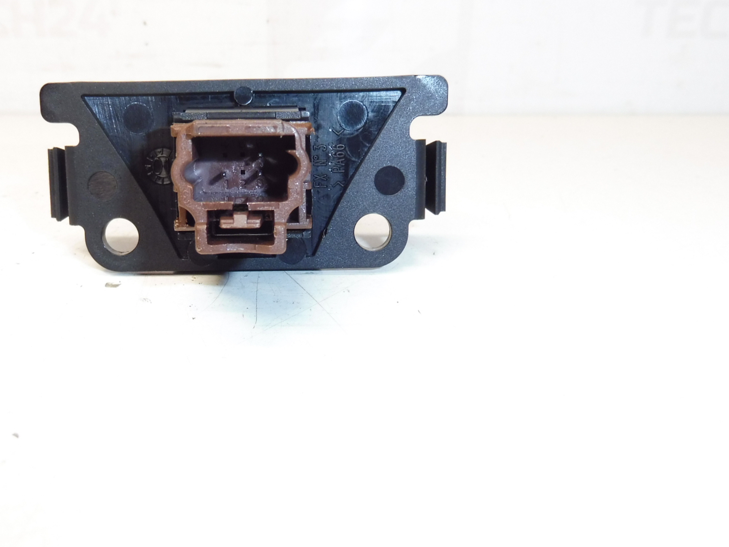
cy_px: 248
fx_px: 695
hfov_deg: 54.6
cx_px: 264
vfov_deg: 42.9
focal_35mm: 33
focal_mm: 4.3
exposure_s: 1/100
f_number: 3.5
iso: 200
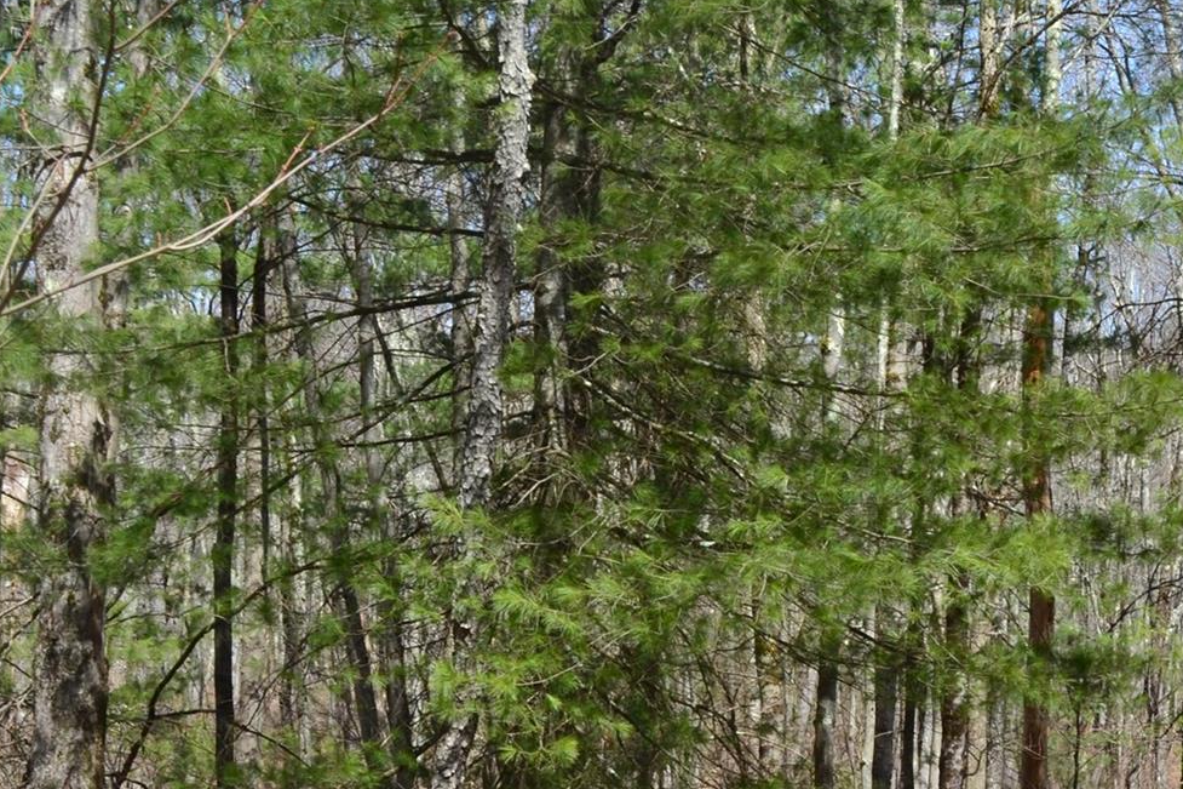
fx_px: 2891
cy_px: 724
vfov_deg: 15.3
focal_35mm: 88
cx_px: 1115
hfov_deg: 22.4
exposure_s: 1/200
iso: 400
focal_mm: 28
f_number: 10
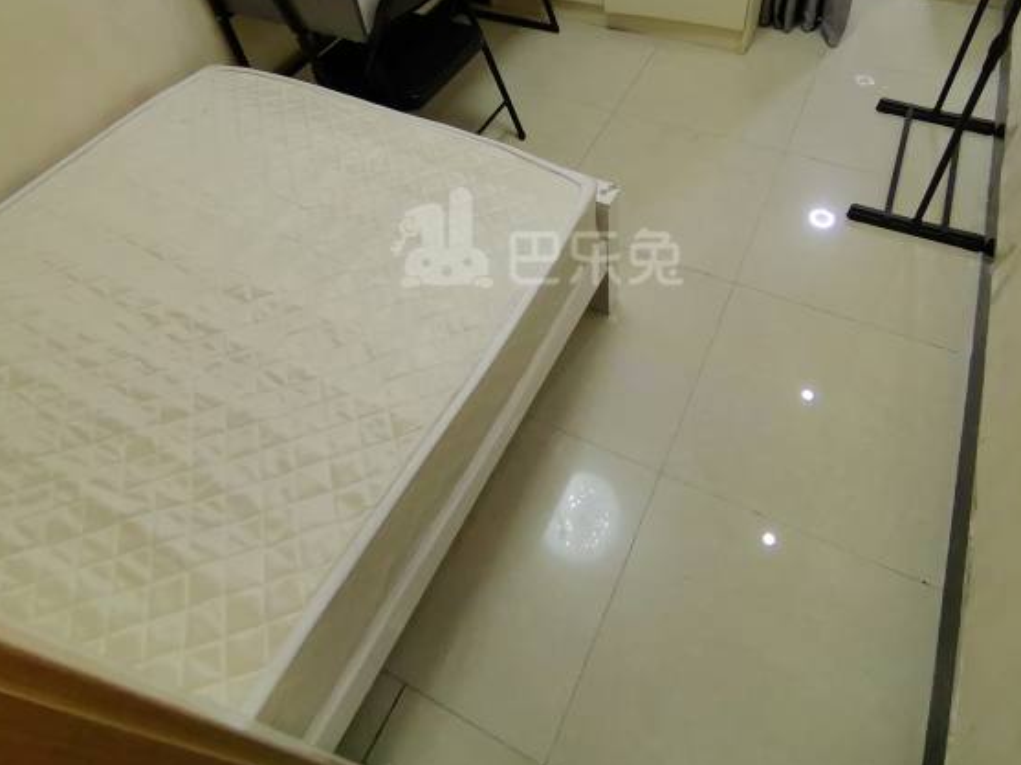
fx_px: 678
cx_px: 537
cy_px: 238
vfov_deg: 57.2
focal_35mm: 23
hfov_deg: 73.9
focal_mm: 1.68
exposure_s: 1/33.3
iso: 160
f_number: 2.2
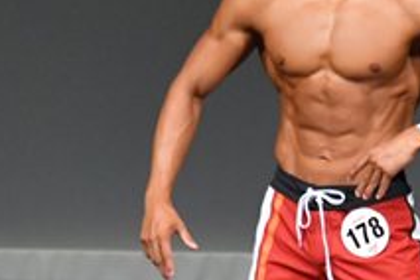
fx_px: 14676
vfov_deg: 1.1
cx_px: 500
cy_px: 223
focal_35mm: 1258
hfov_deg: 1.6
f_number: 5.6
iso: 4000
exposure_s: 1/400
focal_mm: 230
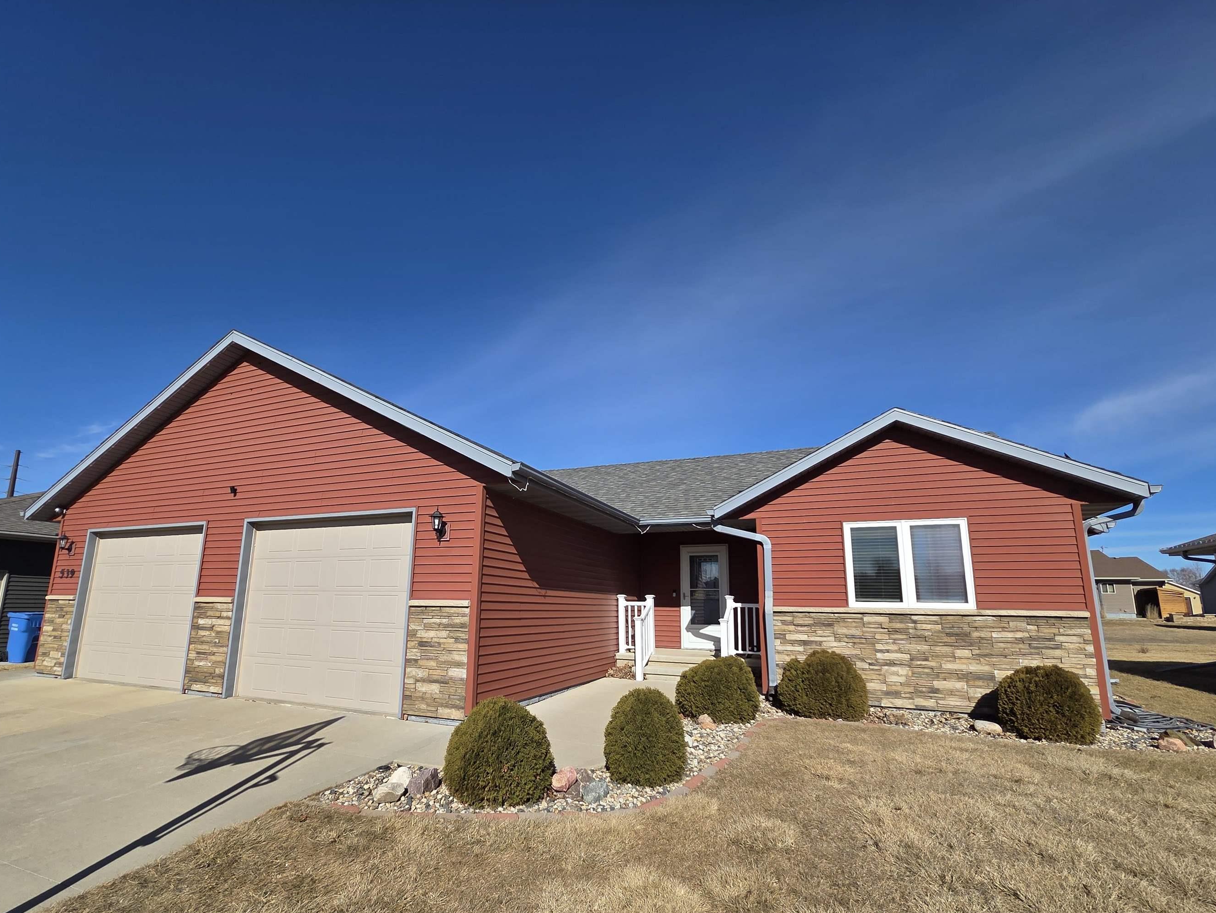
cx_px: 586
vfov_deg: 81.5
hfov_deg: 98.1
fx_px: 527
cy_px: 501
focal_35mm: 15
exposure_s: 1/3143
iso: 50
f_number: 2.2
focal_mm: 2.2
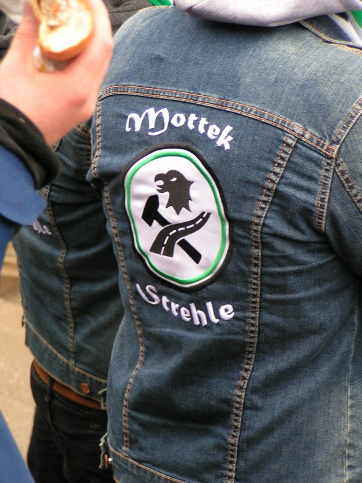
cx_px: 181
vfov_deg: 12.0
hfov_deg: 9.1
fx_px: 2287
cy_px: 242
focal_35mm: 164
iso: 64
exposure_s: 1/200
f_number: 3.5
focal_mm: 25.1
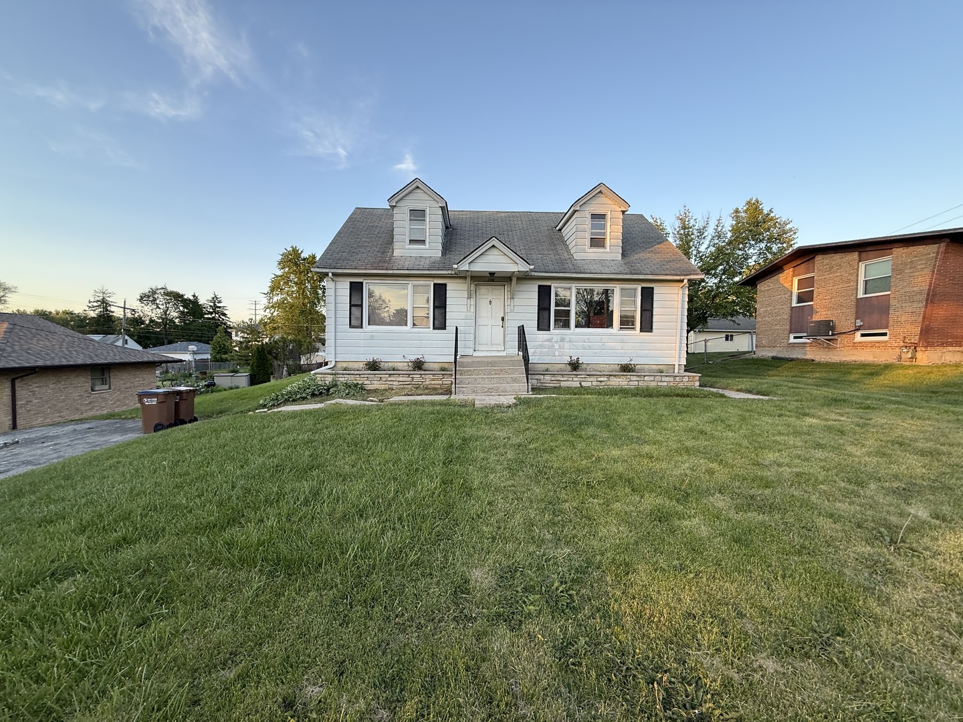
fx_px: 389
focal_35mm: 14
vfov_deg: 85.7
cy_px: 361
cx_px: 482
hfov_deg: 102.1
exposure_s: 1/127
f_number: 2.2
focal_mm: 2.22
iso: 50
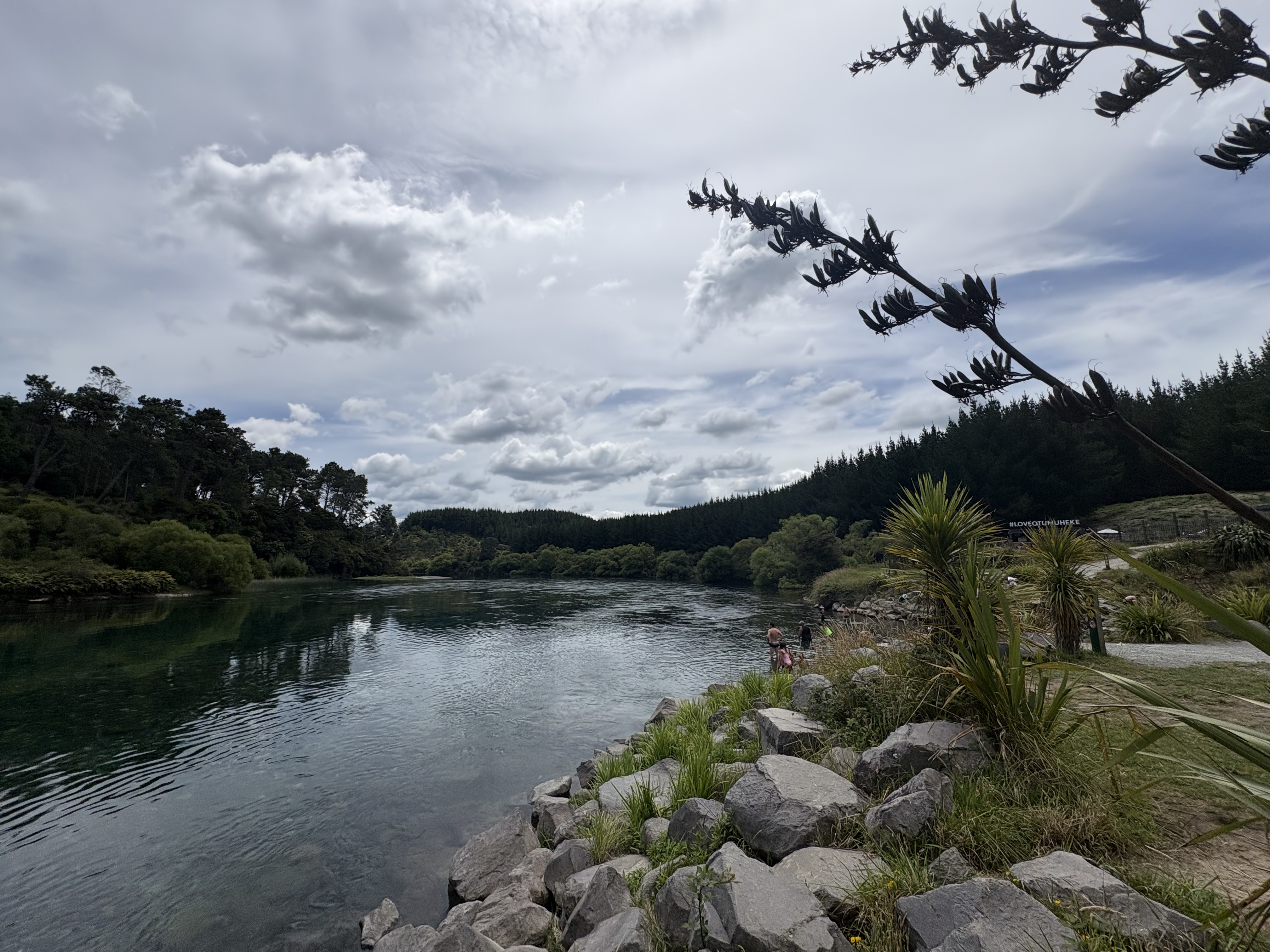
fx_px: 514
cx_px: 635
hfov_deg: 102.1
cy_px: 476
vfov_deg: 85.7
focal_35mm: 14
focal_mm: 2.22
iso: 50
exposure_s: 1/6135
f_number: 2.2
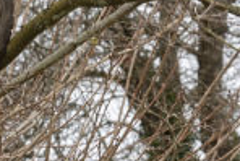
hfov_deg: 5.5
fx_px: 2436
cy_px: -89
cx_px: -285
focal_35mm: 365
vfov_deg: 3.8
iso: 400
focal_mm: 50
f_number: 7.1
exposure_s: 1/200
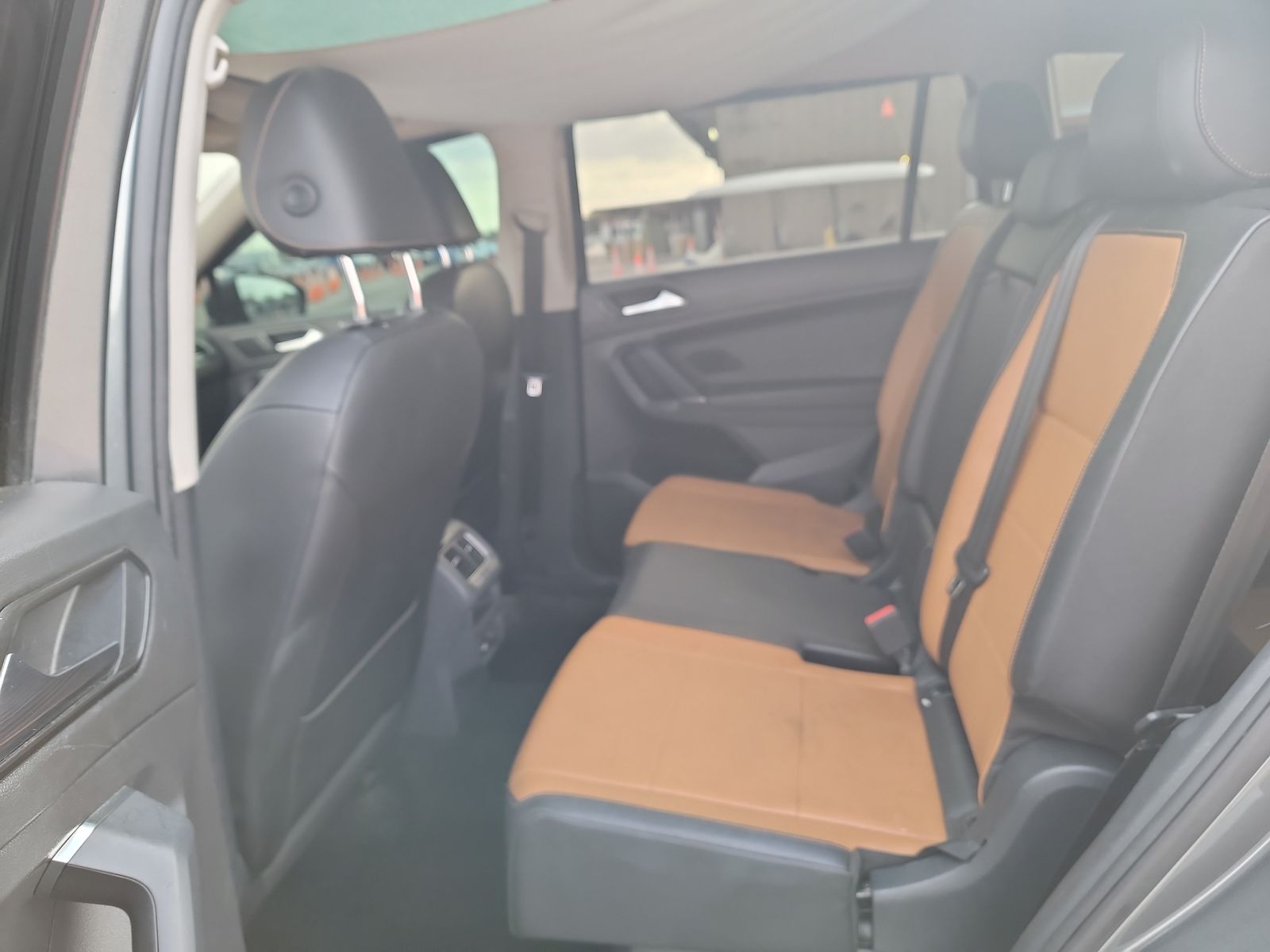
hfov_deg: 71.6
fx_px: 881
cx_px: 635
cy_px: 476
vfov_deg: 56.8
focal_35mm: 24
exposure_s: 1/59
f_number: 1.8
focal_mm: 6.7
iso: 202
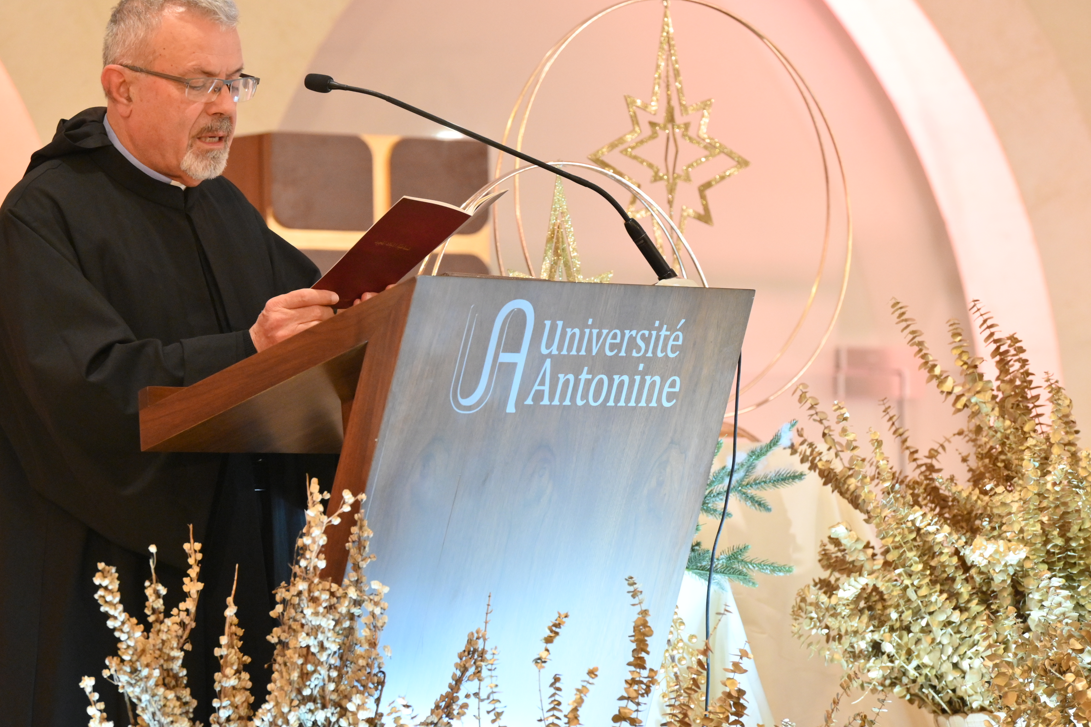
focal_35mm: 250
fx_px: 7574
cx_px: 480
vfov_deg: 5.5
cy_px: 353
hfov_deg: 8.2
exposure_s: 1/200
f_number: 5.6
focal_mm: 200
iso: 5000
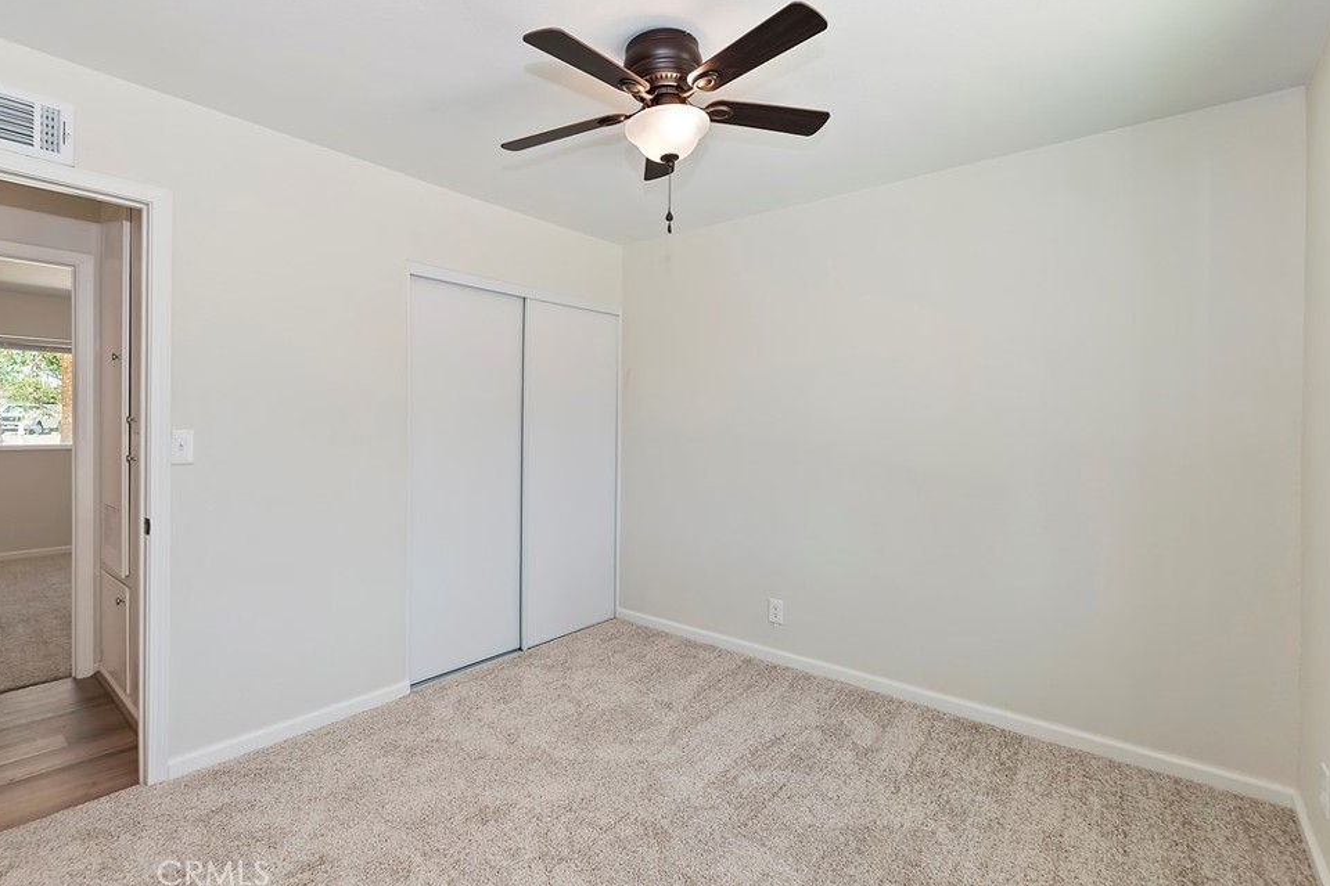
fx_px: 591
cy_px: 420
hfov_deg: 96.7
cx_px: 637
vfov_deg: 73.7
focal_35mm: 16
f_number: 8
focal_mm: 10
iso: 160
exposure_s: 1/30
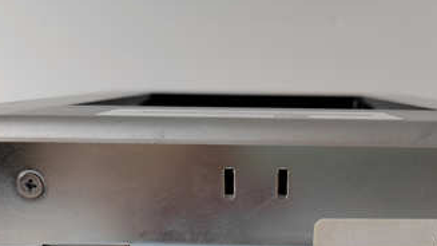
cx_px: 266
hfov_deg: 44.3
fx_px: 533
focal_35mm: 46
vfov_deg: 23.9
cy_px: 285
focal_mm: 5.52
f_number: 1.9
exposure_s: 1/100
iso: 428
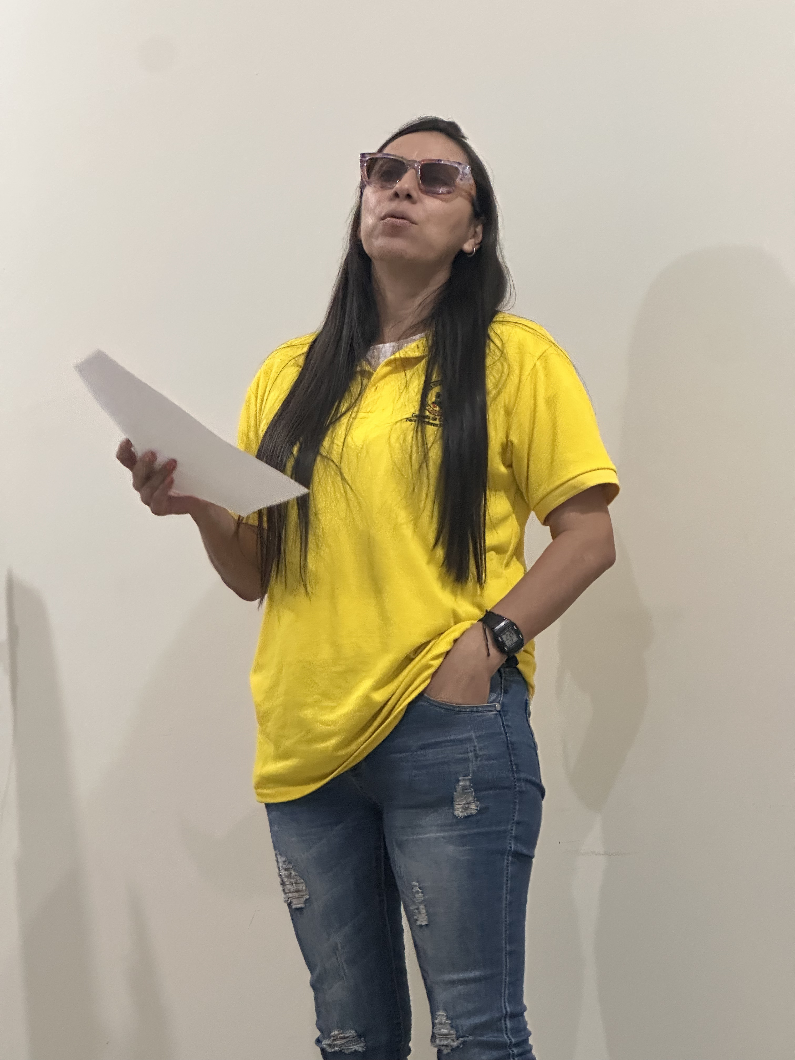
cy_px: 530
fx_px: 2358
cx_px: 398
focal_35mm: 77
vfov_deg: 25.3
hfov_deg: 19.1
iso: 800
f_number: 2.8
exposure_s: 1/41
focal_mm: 9
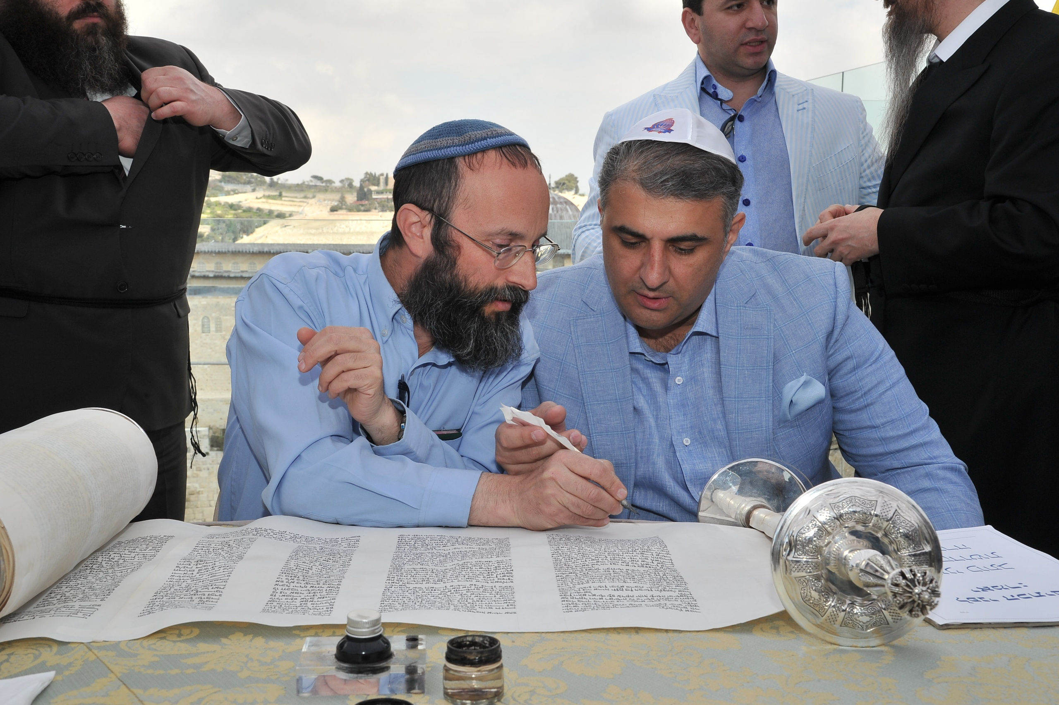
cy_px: 352
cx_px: 530
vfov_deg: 30.5
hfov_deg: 44.5
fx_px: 1294
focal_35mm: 44
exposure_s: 1/250
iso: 500
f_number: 13
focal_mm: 44
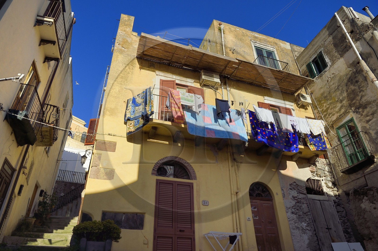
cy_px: 126
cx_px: 189
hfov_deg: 73.8
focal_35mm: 24
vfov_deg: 53.1
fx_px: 252
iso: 640
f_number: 14
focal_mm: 24
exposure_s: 1/640
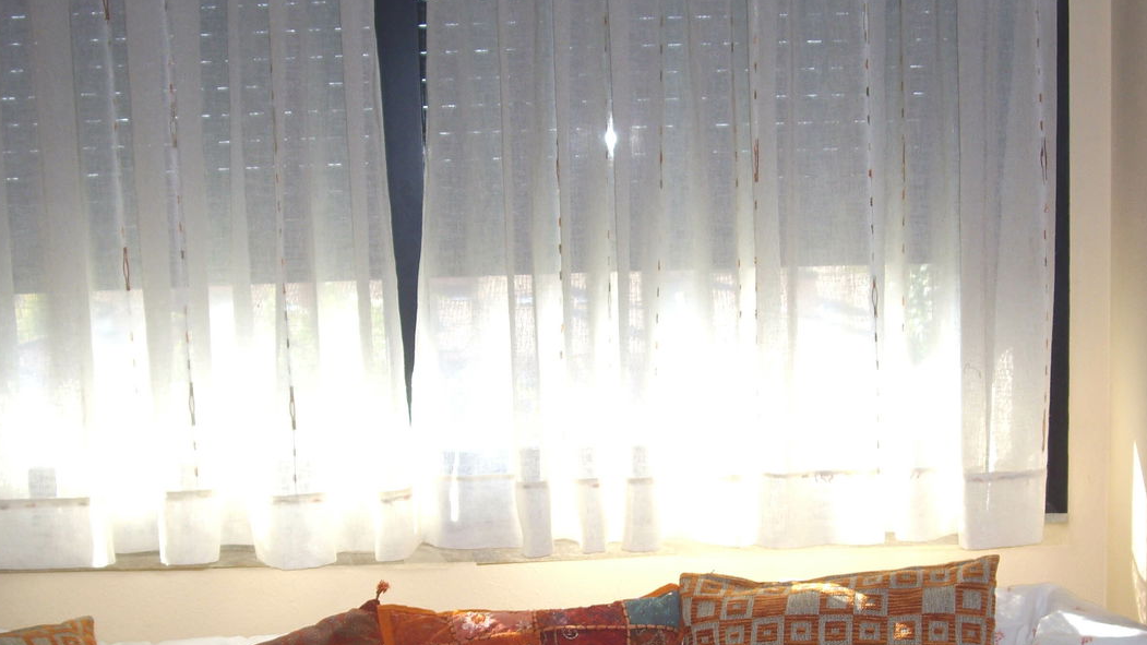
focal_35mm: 63
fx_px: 1916
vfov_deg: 18.9
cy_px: 545
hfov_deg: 33.3
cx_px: 666
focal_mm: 7.9
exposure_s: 1/160
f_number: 2.8
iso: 100
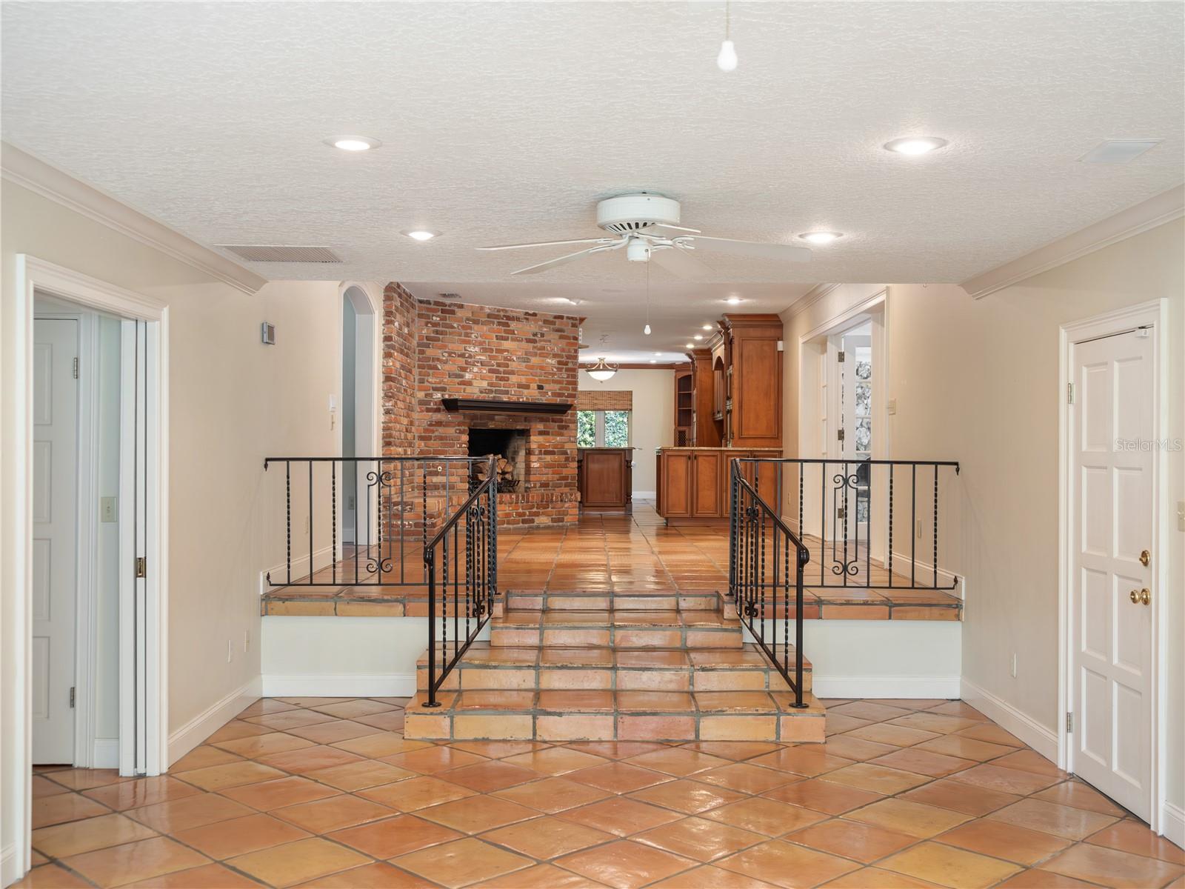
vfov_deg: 41.8
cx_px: 592
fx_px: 1164
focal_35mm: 34
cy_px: 444
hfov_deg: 54.0
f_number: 3.5
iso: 1600
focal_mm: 17
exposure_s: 1/60
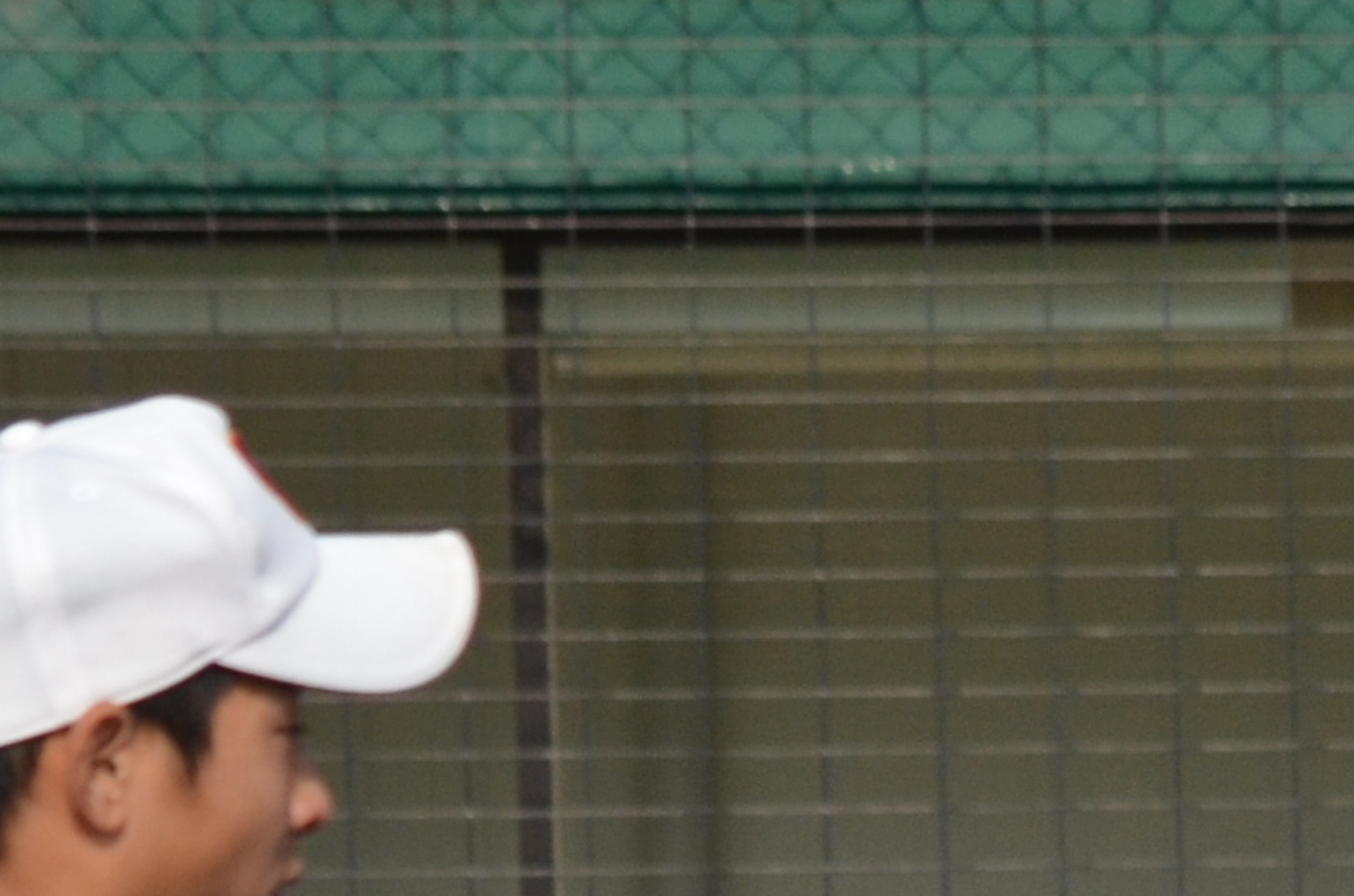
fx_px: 41587
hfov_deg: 1.9
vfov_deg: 1.2
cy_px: 1708
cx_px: 2506
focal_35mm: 1108
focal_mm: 150
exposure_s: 1/2000
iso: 400
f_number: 8
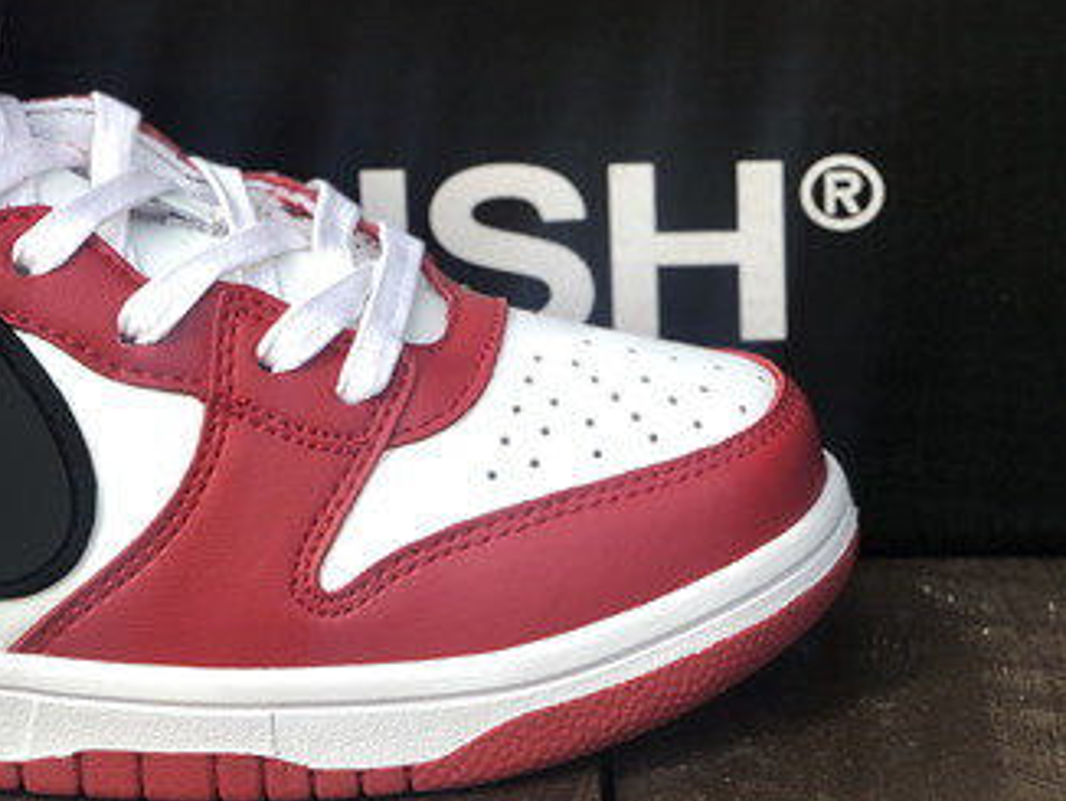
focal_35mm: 118
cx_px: 213
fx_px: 3636
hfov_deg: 16.6
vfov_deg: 12.5
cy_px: 60
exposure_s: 1/120
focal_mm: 6
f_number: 2.4
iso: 16
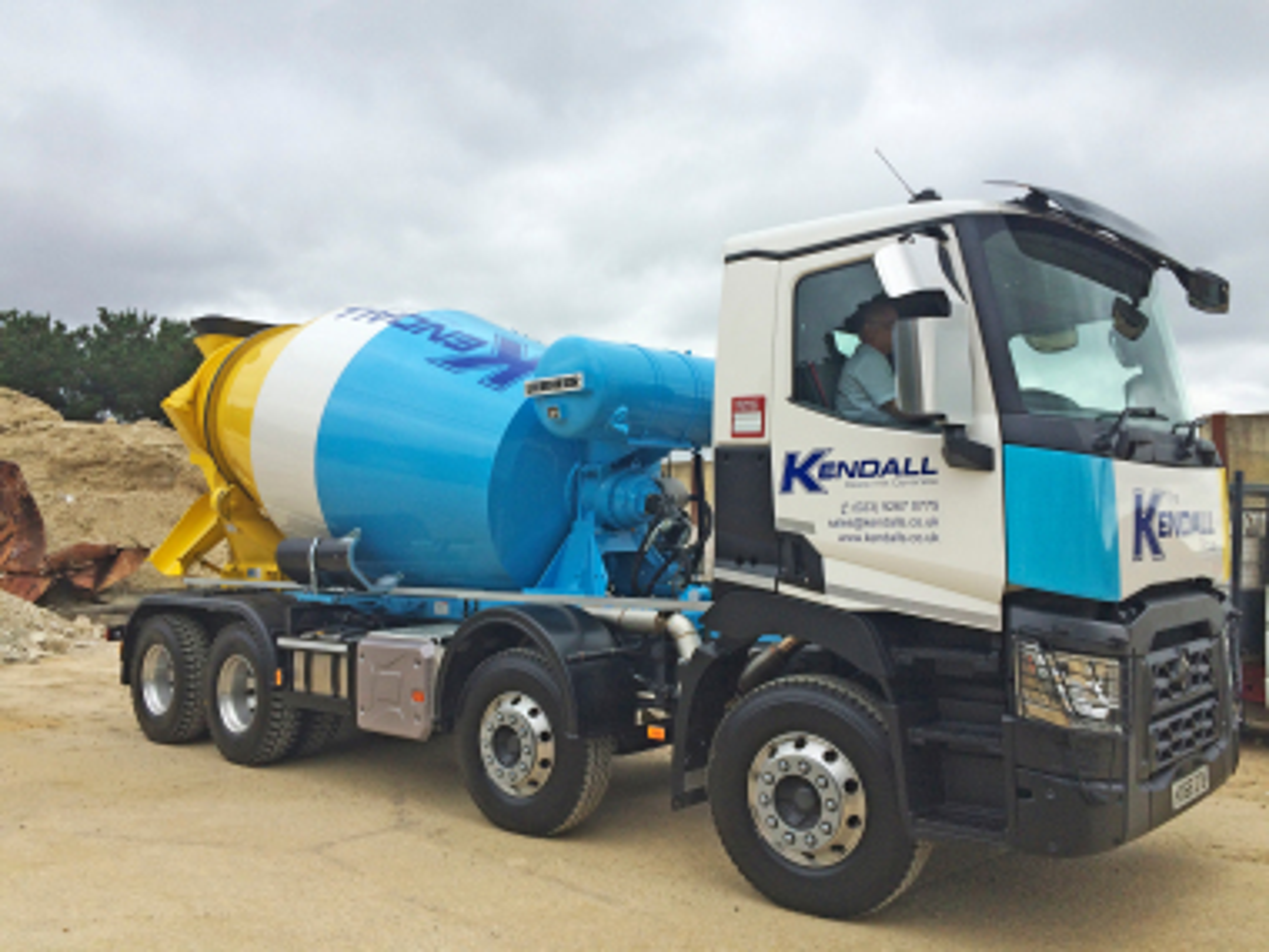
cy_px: 476
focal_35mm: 29
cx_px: 634
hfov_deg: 61.7
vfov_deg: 48.2
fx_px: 1063
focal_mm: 4.15
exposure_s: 1/977
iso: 32
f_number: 2.2
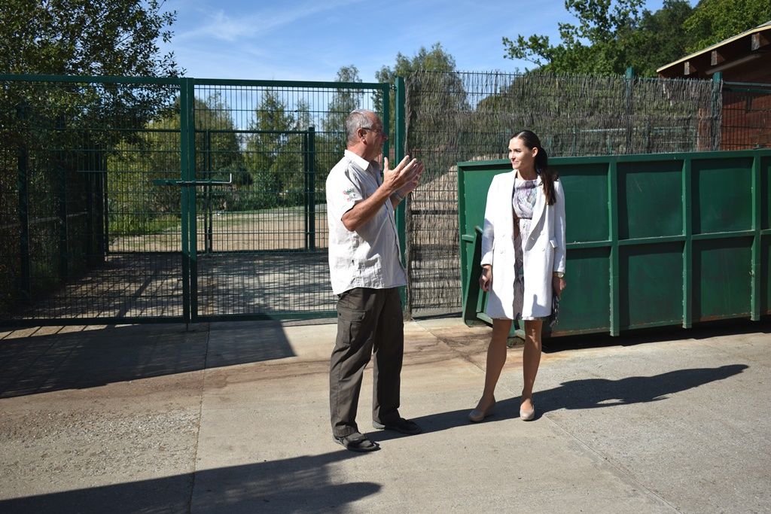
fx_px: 803
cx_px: 386
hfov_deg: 51.3
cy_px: 257
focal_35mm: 38
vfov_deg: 35.5
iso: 100
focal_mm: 25
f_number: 4
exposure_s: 1/1000
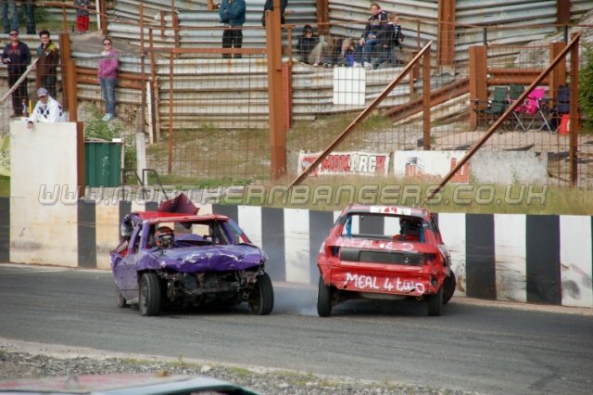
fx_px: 3828
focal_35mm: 232
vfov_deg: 5.9
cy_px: 198
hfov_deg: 8.9
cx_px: 296
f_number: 6
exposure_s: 1/640
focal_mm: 155
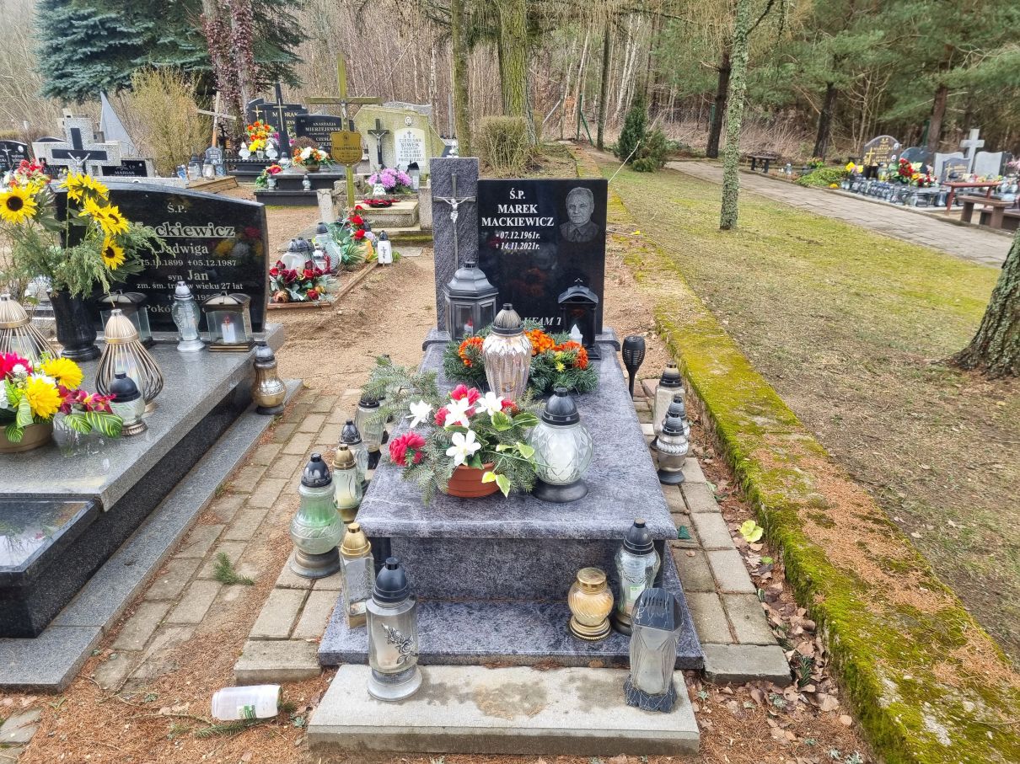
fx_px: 766
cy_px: 382
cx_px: 510
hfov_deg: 67.3
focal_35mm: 26
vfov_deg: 53.0
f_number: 1.8
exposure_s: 1/289
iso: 50
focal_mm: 5.4
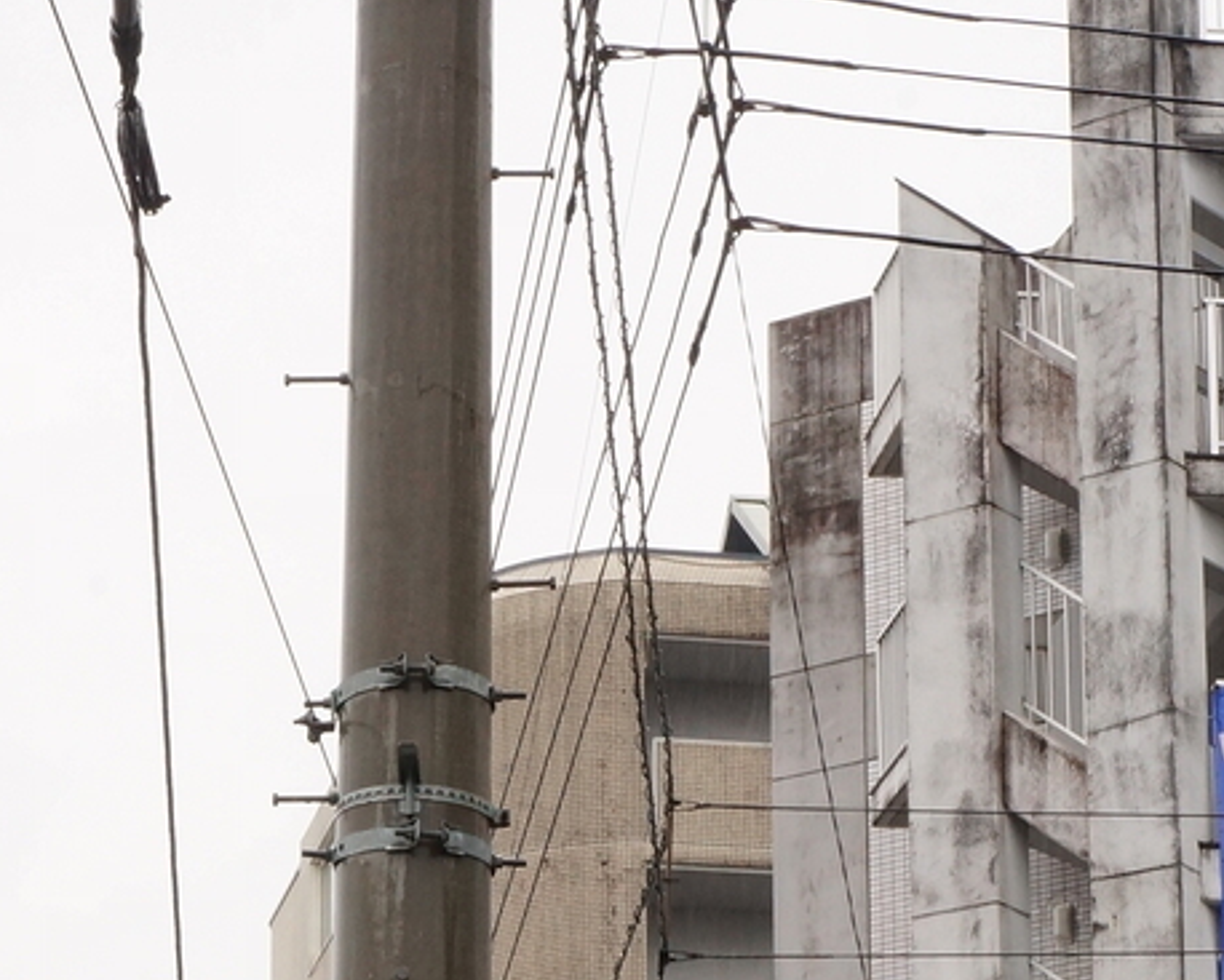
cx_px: 243
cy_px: 897
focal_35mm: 158
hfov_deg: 12.1
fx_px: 5736
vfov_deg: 9.7
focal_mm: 43
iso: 1000
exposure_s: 1/80
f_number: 22
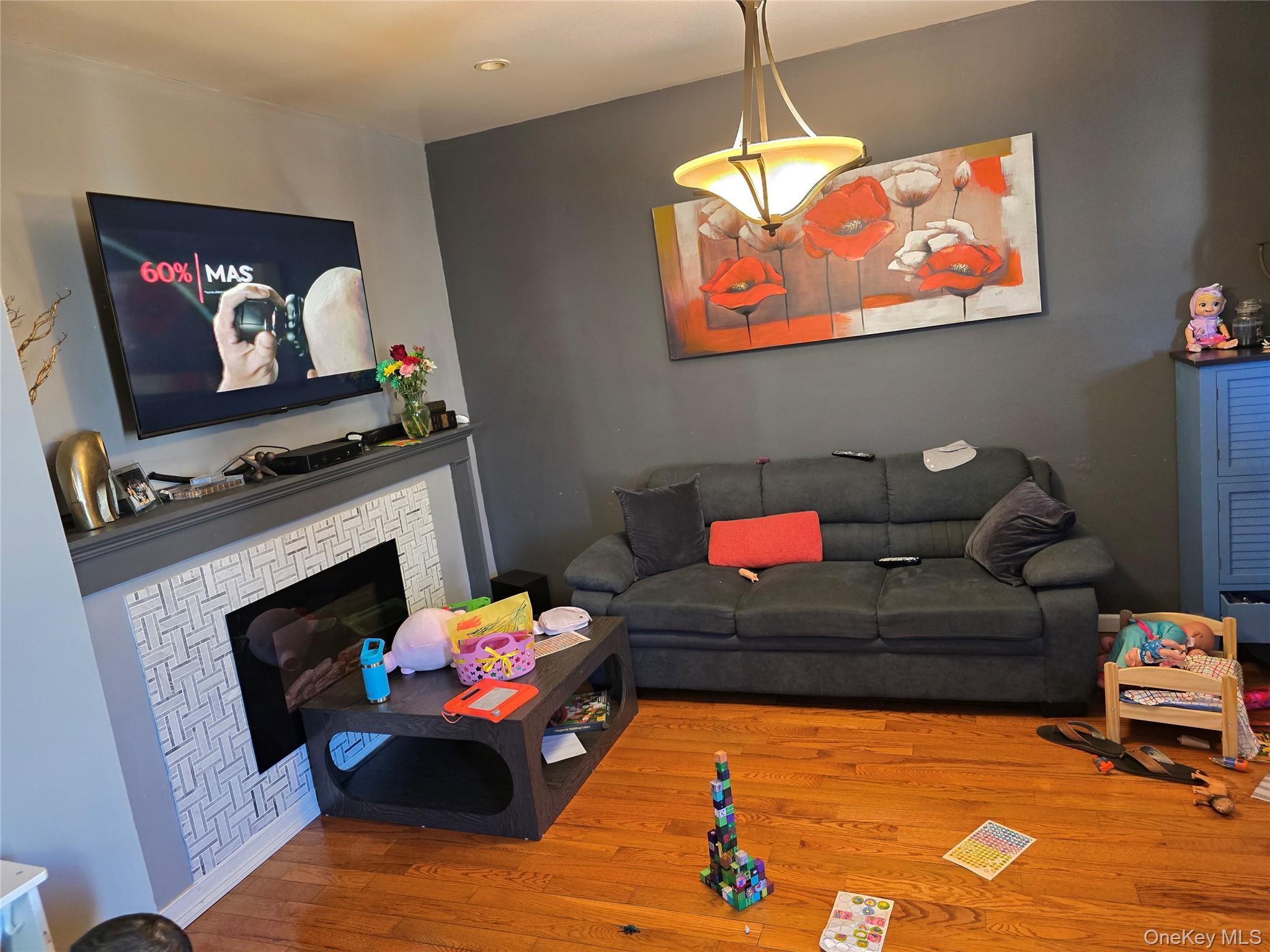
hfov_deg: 73.9
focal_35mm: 23
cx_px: 635
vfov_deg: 58.9
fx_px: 844
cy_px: 476
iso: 640
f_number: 1.7
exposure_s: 1/60
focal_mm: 6.3
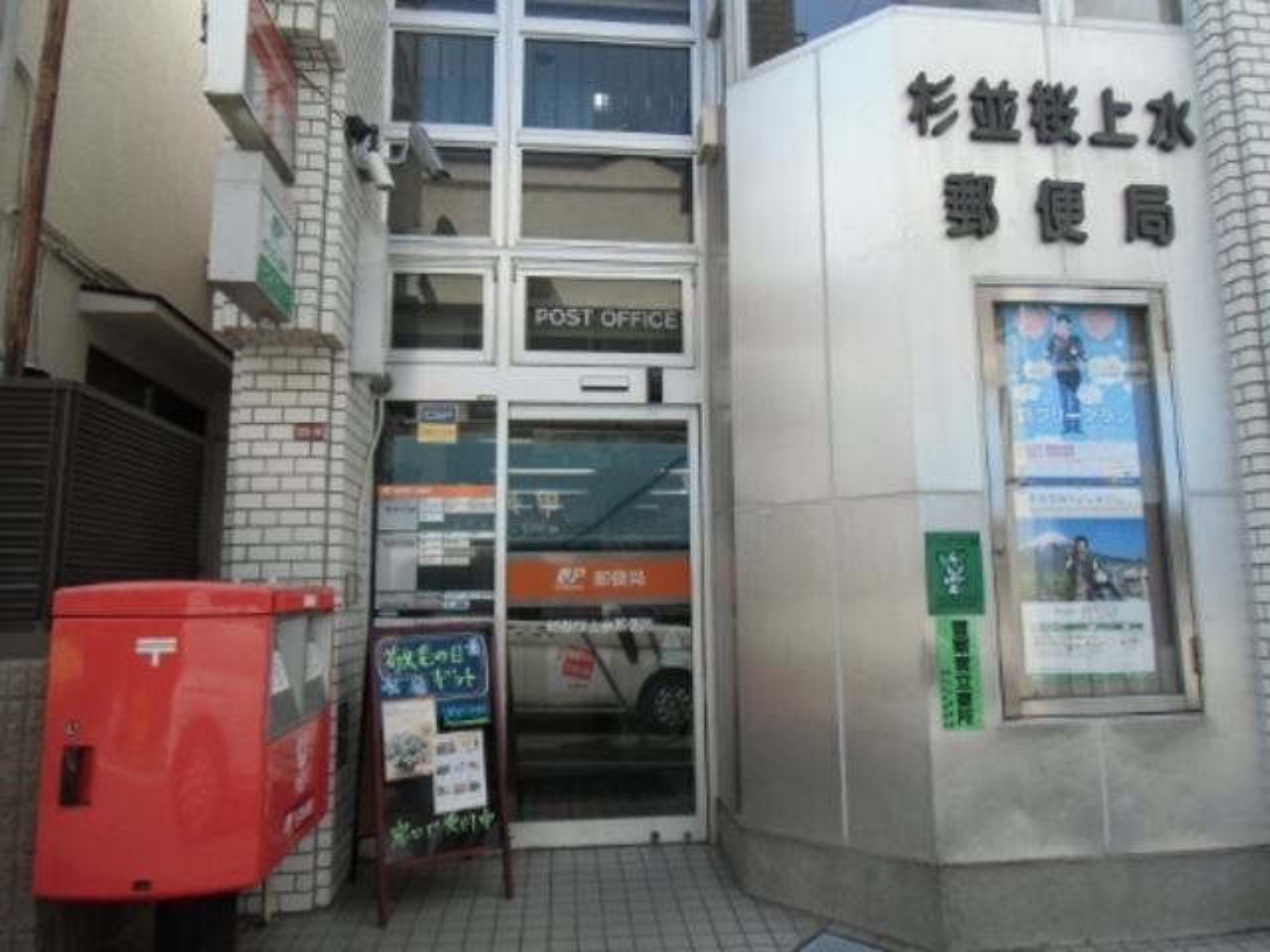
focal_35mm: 24
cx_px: 635
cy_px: 476
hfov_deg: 71.6
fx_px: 881
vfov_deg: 56.8
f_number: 3
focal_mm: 4.24
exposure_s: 1/250
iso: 64
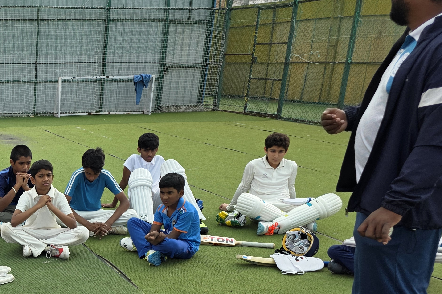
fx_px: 626
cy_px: 270
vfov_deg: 25.6
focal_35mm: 51
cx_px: -23
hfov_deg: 34.5
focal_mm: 6.3
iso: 80
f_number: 1.7
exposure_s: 1/1468
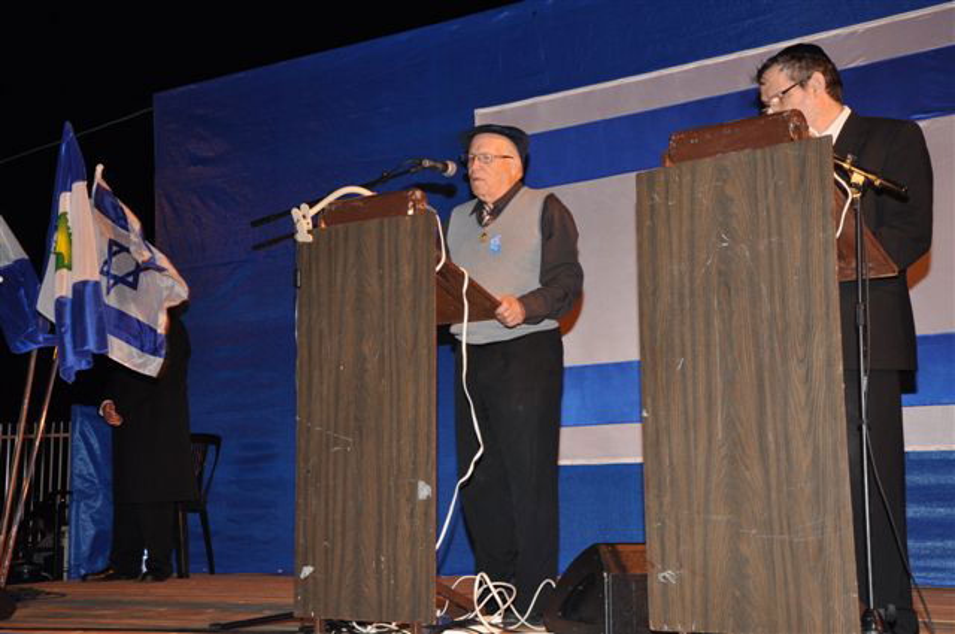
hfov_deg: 37.9
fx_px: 1391
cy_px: 317
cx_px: 478
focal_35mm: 52
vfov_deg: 25.7
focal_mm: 35
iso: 500
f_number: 5.6
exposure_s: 1/60
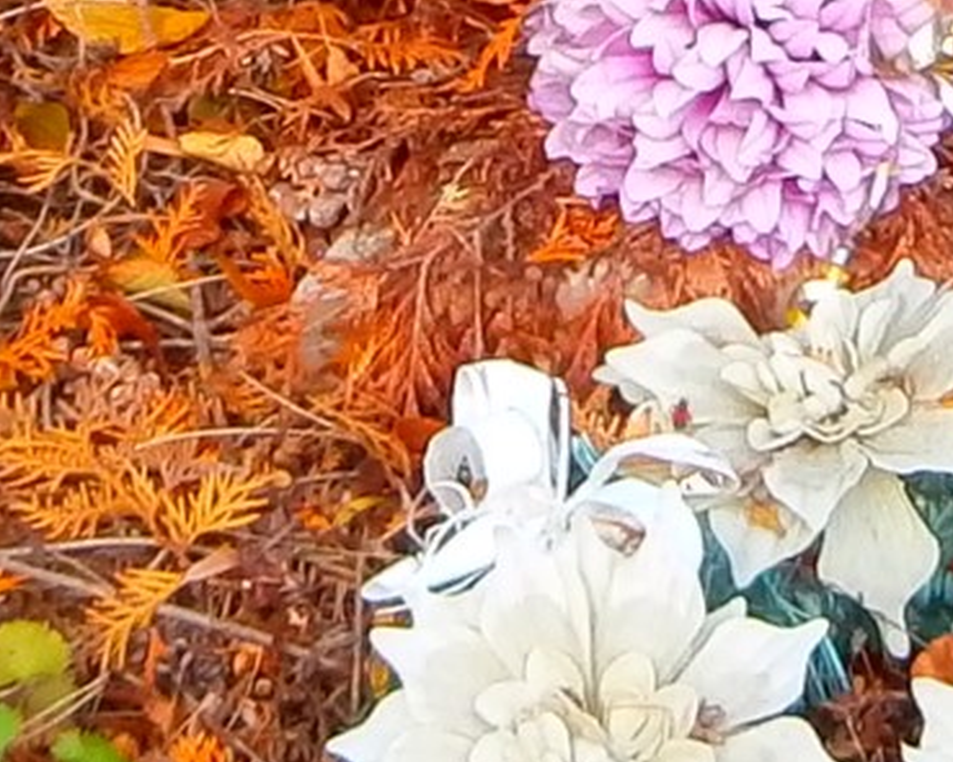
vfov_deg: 8.0
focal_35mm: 190
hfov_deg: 10.2
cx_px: 678
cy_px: -413
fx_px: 5358
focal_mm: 4.2
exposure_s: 1/160
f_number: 3
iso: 100
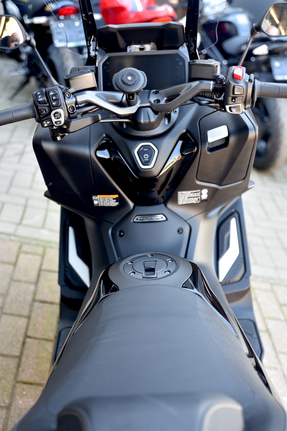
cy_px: 216
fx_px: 573
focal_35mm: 48
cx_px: 144
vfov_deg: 41.1
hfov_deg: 28.1
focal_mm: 48
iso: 100
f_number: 2.8
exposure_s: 1/20
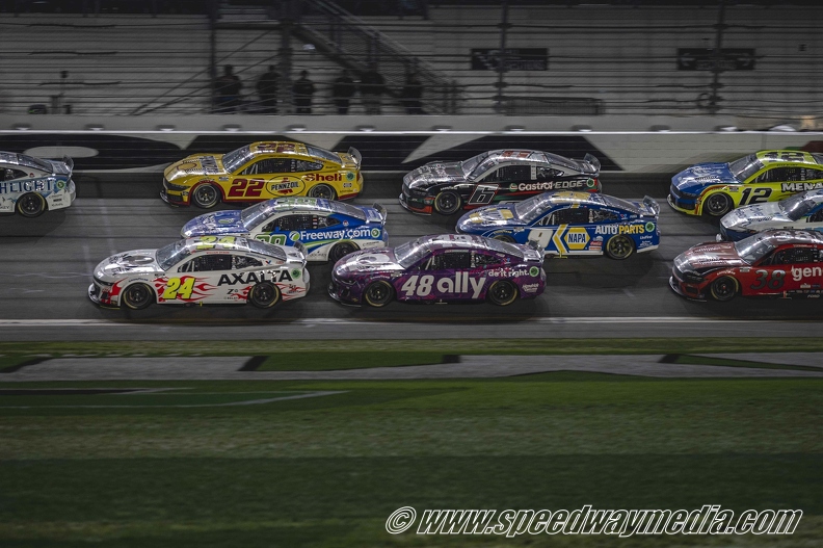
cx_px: 412
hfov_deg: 14.2
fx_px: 3313
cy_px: 274
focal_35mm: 145
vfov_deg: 9.5
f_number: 2.8
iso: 1250
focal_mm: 145
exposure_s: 1/640
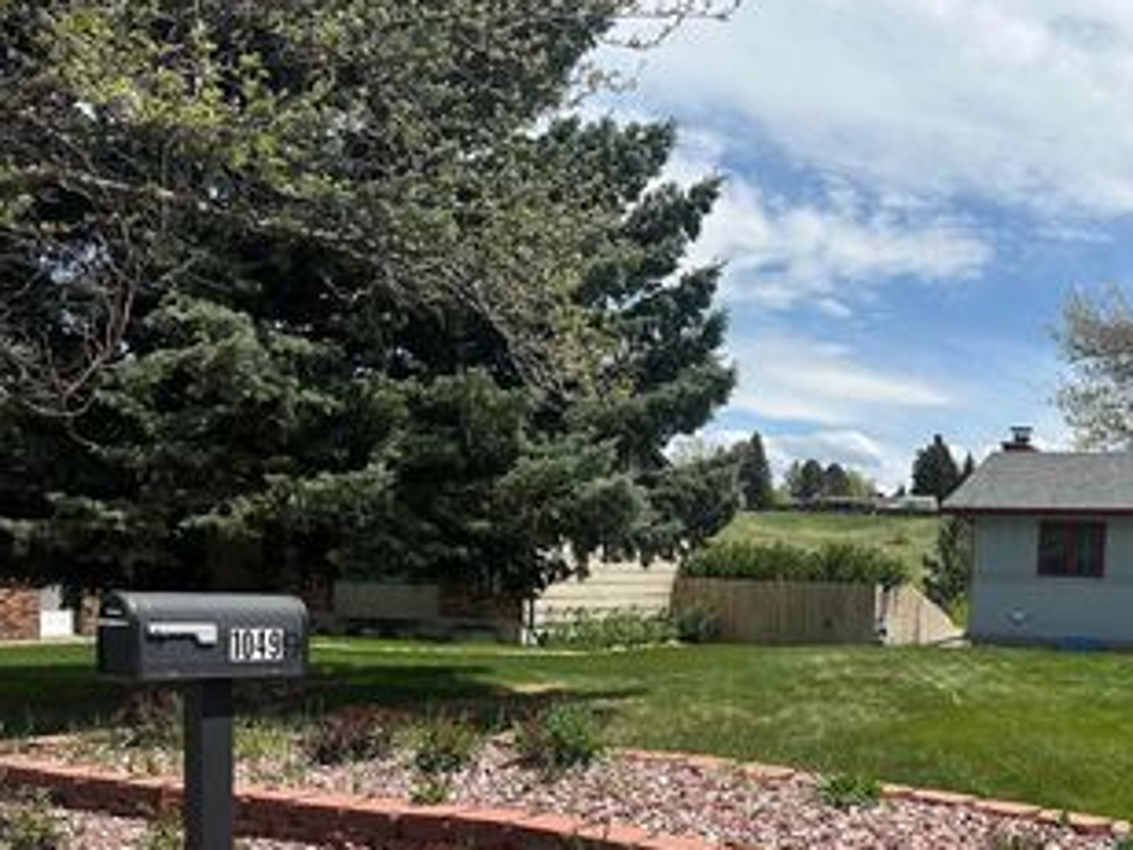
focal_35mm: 39
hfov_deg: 46.1
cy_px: 675
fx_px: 1276
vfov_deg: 35.7
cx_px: 857
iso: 80
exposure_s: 1/5525
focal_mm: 6.86
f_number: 1.78
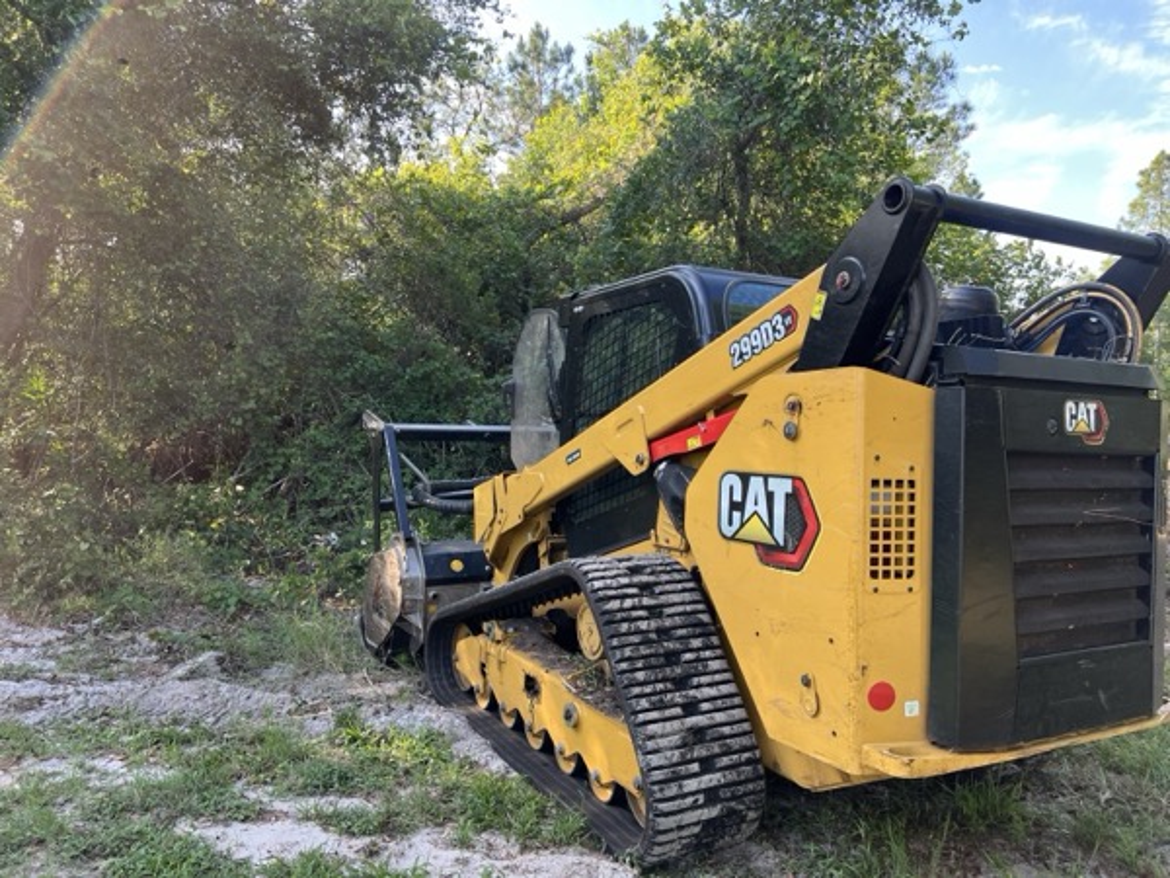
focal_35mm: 26
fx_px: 879
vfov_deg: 53.1
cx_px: 585
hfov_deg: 67.3
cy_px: 439
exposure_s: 1/307
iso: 50
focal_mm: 5.7
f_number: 1.5
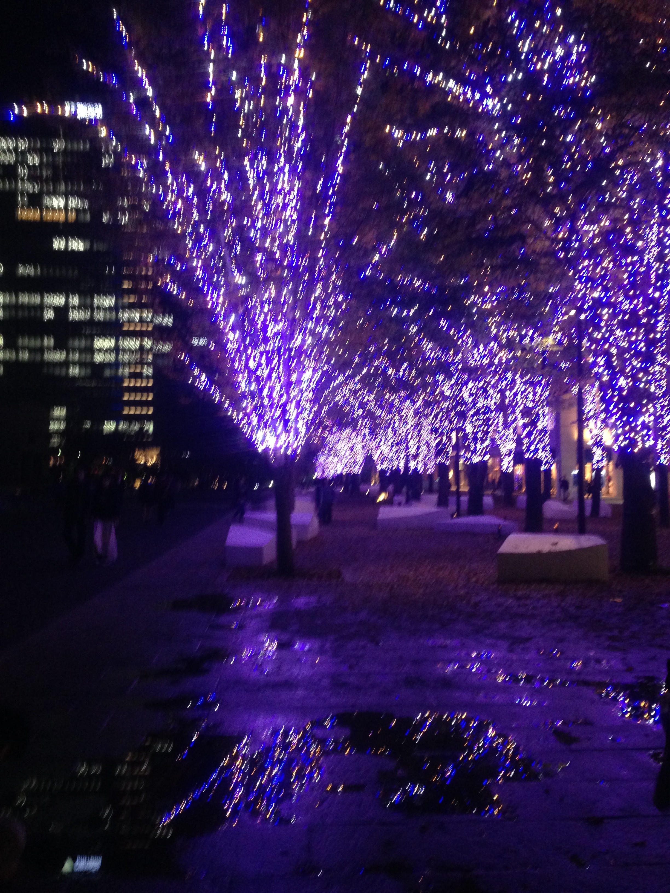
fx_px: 852
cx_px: 335
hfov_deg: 42.9
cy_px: 446
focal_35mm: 33
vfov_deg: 55.4
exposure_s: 1/20
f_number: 2.4
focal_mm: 4.12
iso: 250
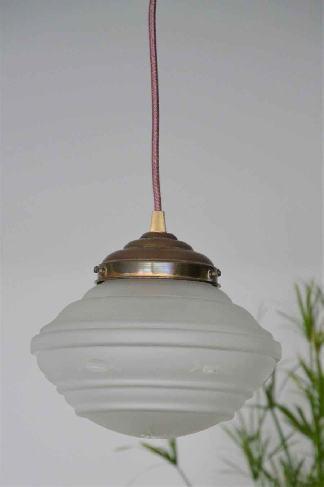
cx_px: 162
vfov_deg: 13.0
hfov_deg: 8.7
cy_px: 244
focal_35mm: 158
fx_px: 2128
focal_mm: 105
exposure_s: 1/125
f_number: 5.6
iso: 1400
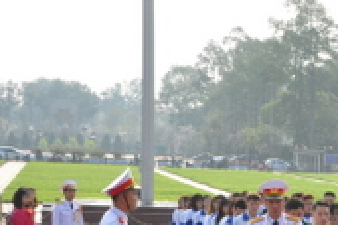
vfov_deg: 8.8
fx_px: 1441
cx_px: 482
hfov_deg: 12.8
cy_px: 294
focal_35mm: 153
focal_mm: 35
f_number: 14
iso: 250
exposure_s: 1/125
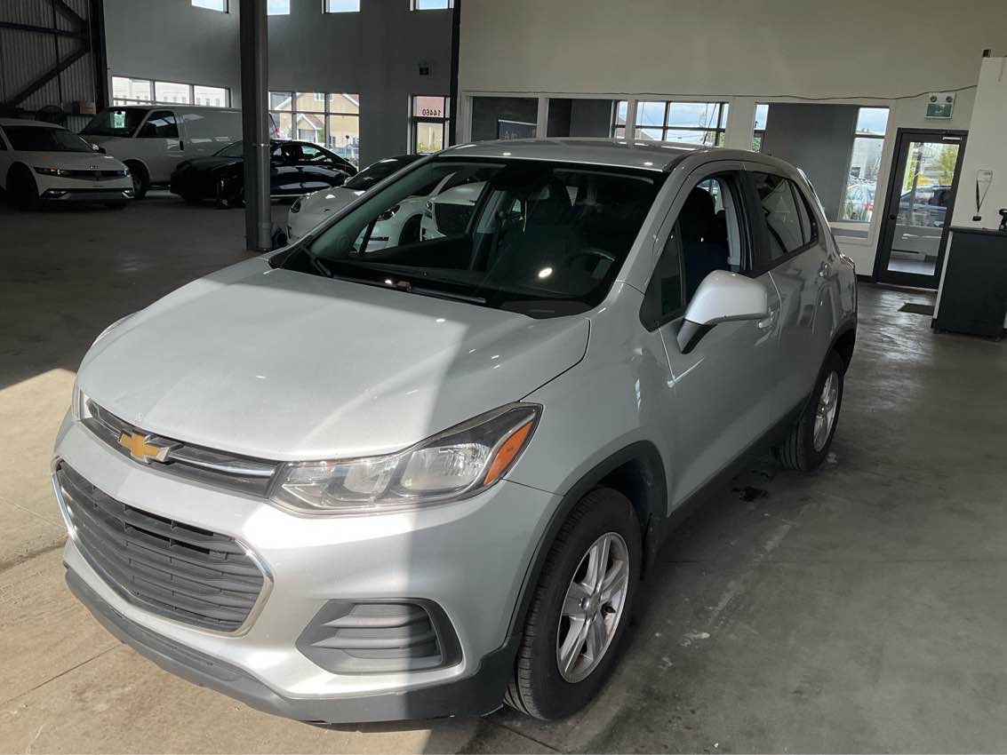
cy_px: 378
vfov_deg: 48.2
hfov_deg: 61.7
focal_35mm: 29
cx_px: 504
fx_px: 844
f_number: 1.8
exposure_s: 1/739
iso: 25
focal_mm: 3
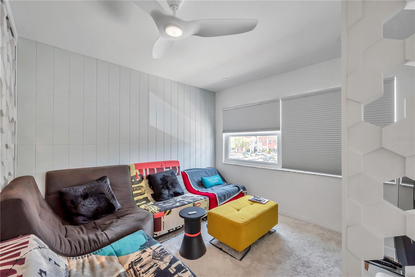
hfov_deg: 104.2
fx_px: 161
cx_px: 208
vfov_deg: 81.2
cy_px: 138
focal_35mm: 14
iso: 50
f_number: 8
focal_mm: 14
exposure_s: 1/4
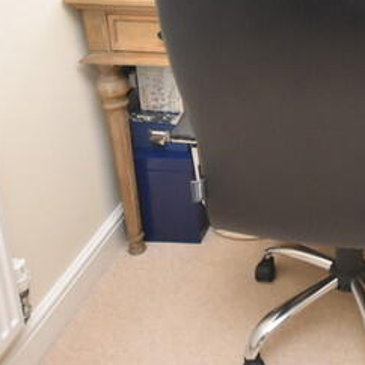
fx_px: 644
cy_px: -11
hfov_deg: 28.7
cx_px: 403
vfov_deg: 29.3
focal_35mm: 54
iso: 1100
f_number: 4
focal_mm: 10
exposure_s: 1/125
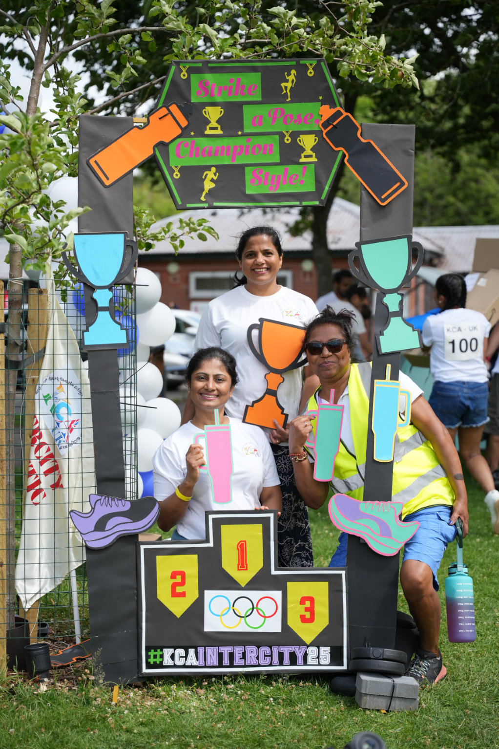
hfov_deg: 19.5
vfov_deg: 28.8
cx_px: 250
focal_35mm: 70
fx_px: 1455
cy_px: 374
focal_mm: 70
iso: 250
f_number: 2.8
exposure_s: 1/2000
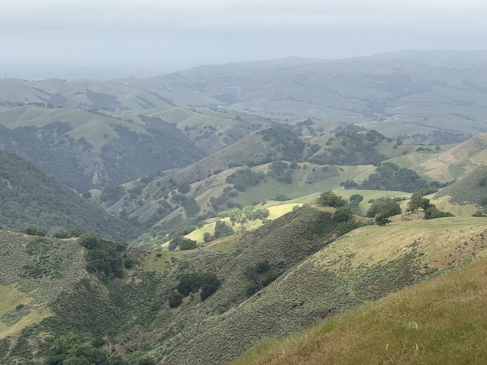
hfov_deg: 16.3
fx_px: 1702
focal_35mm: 121
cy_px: 183
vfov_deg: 12.2
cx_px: 243
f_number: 2.8
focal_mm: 15.66
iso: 50
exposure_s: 1/1368
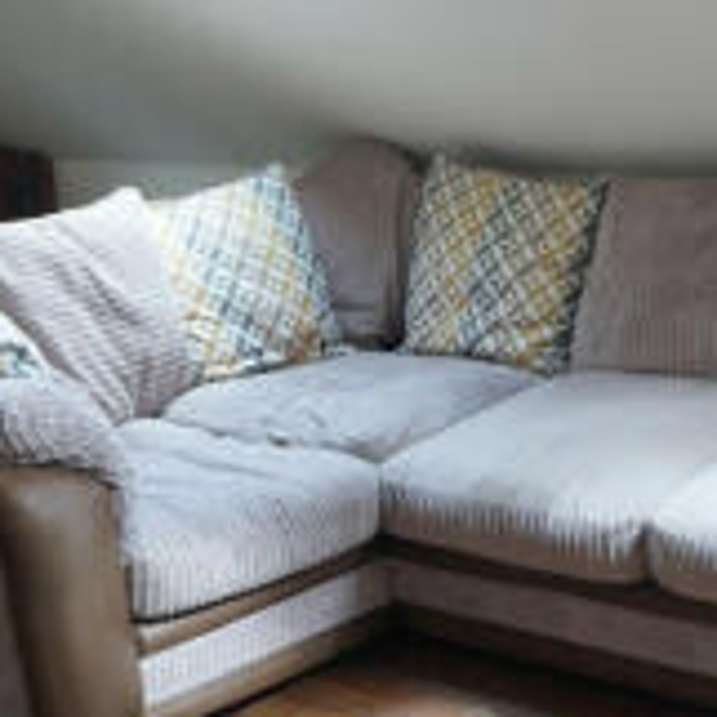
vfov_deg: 25.4
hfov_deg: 25.3
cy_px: 350
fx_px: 1594
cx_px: 436
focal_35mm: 68
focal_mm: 18
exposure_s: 1/15
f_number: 3.5
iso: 100
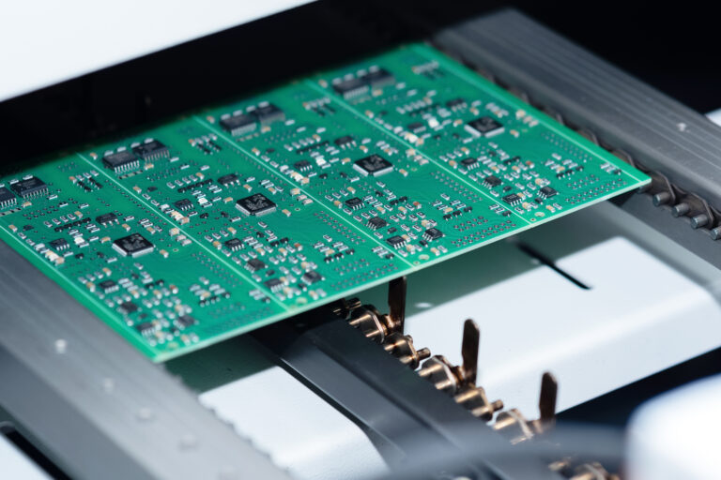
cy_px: 240
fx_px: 2563
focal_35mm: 128
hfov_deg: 16.0
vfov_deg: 10.7
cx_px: 360
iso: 200
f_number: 3.2
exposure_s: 1/160
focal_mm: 85
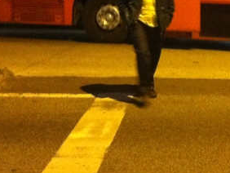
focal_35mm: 99
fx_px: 658
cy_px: -55
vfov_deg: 14.3
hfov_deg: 19.3
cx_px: 225
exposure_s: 1/17
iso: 800
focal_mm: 3.85
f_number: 2.8
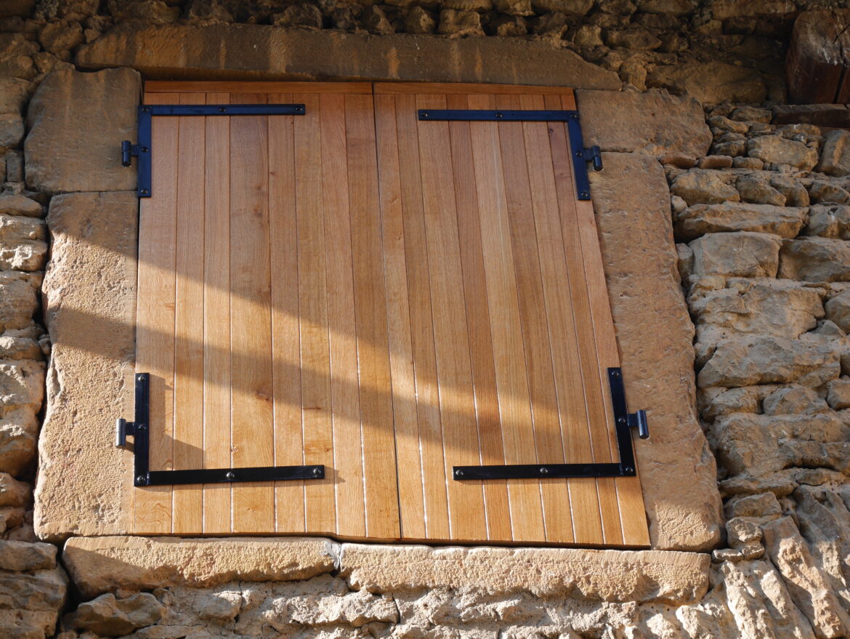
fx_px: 1572
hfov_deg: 30.2
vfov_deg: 23.0
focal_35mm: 64
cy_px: 320
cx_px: 425
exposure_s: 1/100
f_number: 5.6
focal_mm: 32
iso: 200
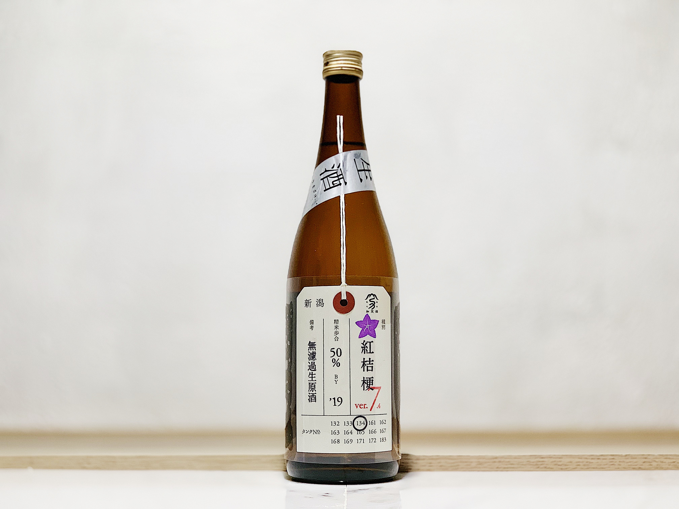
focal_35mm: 52
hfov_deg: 36.8
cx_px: 340
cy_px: 254
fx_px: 1020
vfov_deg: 28.0
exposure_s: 1/114
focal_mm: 6
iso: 125
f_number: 2.4
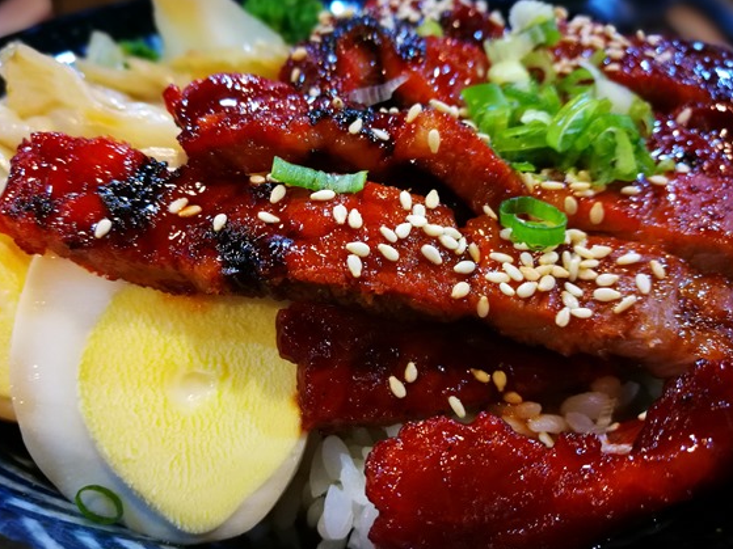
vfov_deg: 48.2
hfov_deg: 61.7
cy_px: 282
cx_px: 353
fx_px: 614
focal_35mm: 29
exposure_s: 1/20
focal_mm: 4.5
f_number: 4
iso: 500
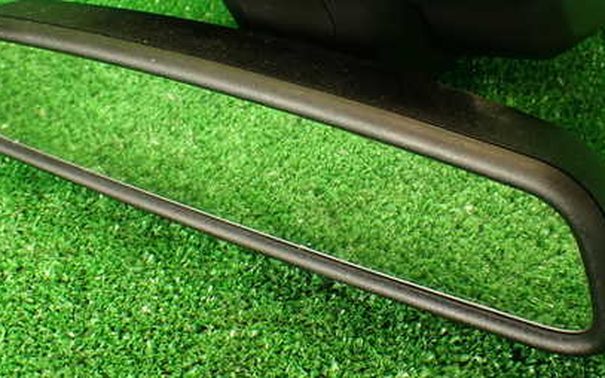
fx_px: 824
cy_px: 85
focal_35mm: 50
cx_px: 318
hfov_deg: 40.3
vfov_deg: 25.4
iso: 200
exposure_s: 1/30
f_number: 2.4
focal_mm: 5.79
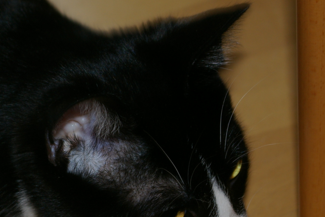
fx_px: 1589
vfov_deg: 7.8
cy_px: 88
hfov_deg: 11.6
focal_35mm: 176
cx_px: 56
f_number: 5.6
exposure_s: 1/60
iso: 200
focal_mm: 55
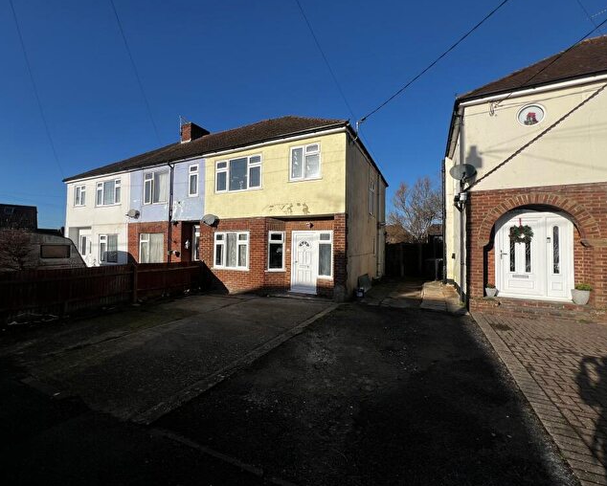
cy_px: 242
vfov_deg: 88.0
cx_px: 297
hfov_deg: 100.7
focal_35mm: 14
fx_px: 252
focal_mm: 1.57
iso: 32
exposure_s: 1/2950
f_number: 1.8
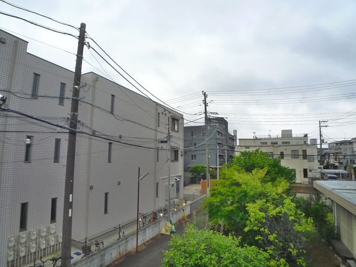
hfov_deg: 67.3
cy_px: 134
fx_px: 267
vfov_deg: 53.1
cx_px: 178
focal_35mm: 26
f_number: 4
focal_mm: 5.5
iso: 400
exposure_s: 1/400
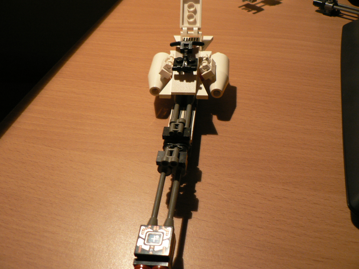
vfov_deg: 39.7
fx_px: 373
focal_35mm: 36
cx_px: 180
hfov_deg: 51.4
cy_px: 134
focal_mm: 6
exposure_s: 1/30
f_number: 2.8
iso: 200
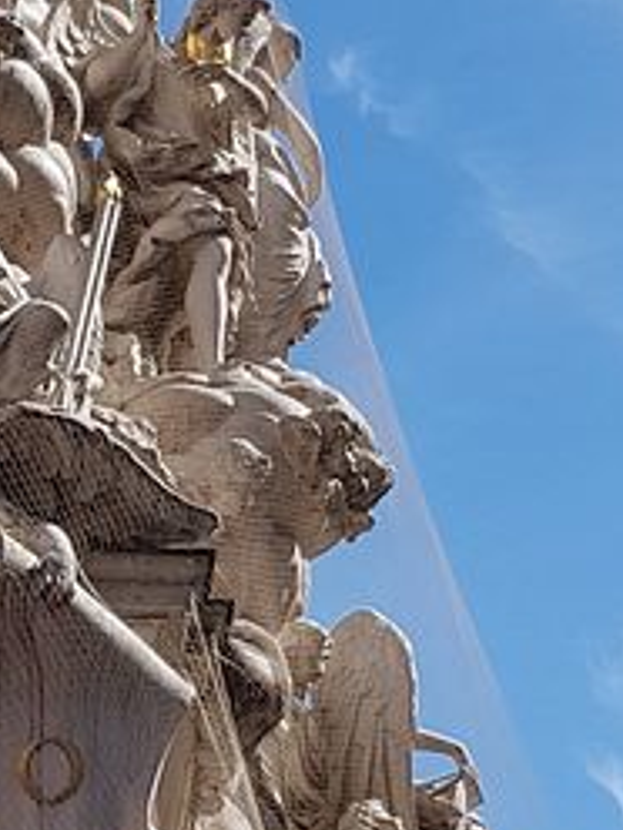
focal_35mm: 126
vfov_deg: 15.4
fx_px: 3024
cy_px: 800
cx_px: -50
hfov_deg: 11.6
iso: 50
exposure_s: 1/2488
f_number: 1.7
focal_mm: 4.2
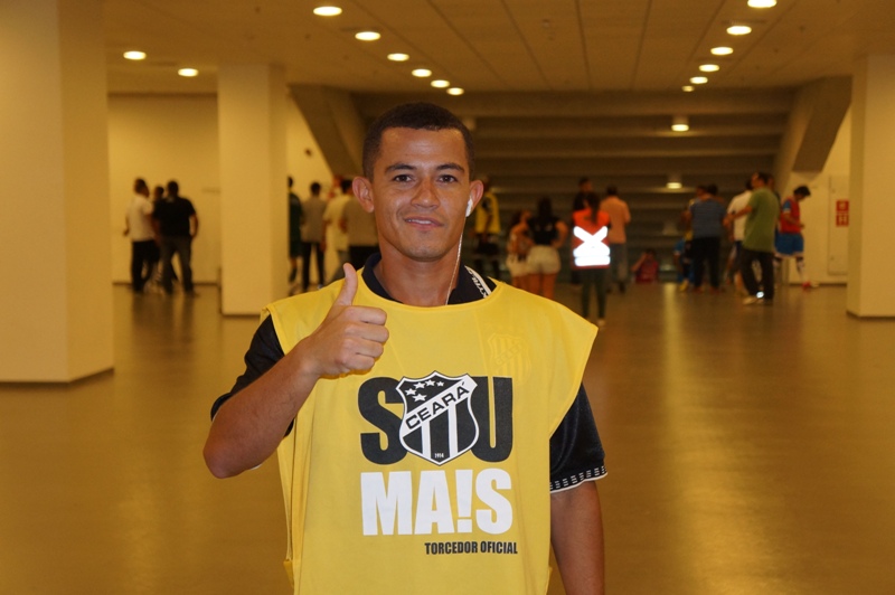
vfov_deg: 20.1
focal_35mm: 68
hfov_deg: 29.9
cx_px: 448
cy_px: 298
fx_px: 1677
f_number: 5
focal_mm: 45
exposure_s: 1/80
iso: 1250
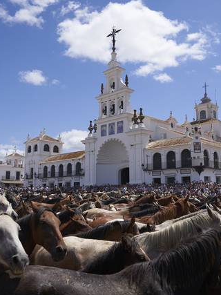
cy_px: 149
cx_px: 117
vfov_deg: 52.6
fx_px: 298
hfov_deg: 40.7
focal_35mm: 35
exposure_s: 1/2000
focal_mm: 24
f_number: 4
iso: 100
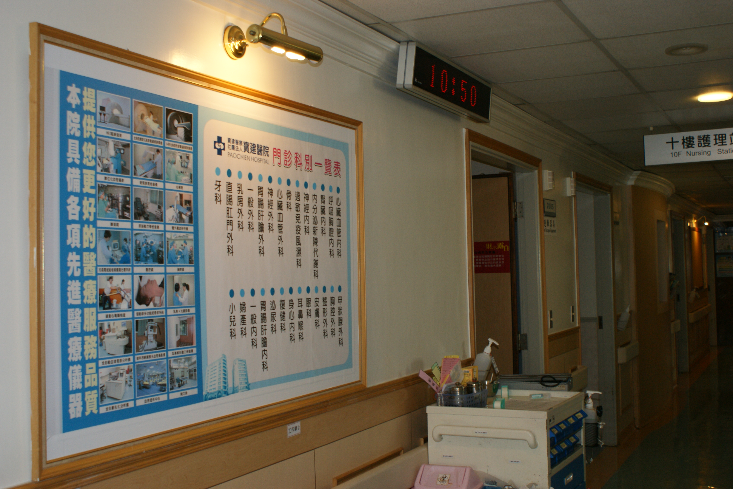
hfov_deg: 46.4
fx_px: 855
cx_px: 366
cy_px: 244
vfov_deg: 31.9
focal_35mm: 42
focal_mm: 28
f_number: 5.6
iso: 400
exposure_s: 1/60
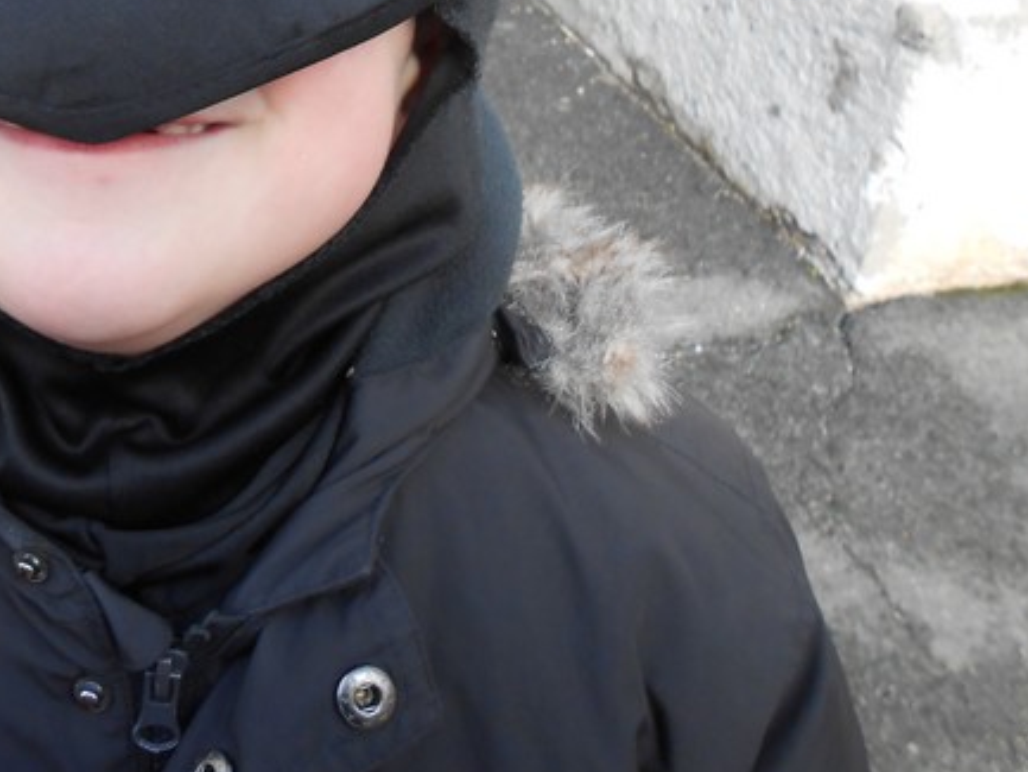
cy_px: 105
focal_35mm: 48
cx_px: 104
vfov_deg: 29.3
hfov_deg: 37.1
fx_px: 1426
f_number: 3.5
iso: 160
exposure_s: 1/250
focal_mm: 4.6
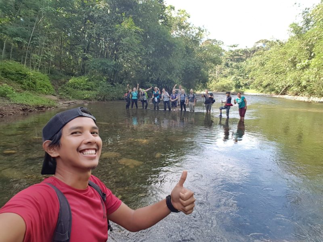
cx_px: 162
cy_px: 121
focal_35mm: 21
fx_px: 196
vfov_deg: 63.4
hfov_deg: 79.0
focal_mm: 2.1
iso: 50
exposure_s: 1/243
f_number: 1.7
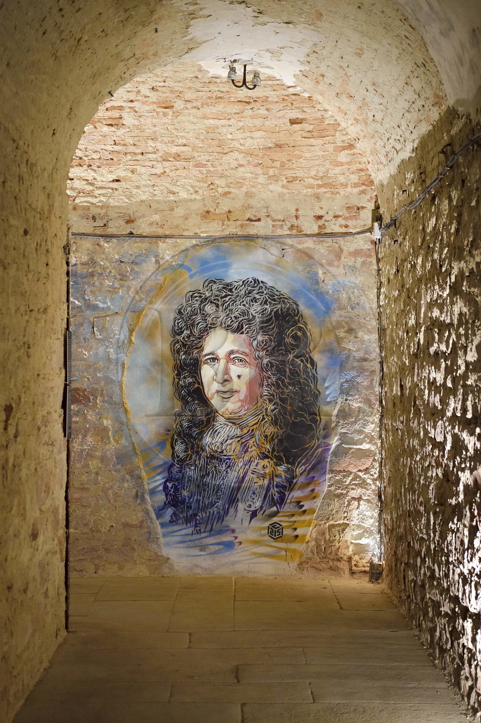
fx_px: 1405
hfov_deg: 19.4
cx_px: 240
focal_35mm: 70
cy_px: 362
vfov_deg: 28.9
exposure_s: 1/20
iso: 3200
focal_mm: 70
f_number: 5.6
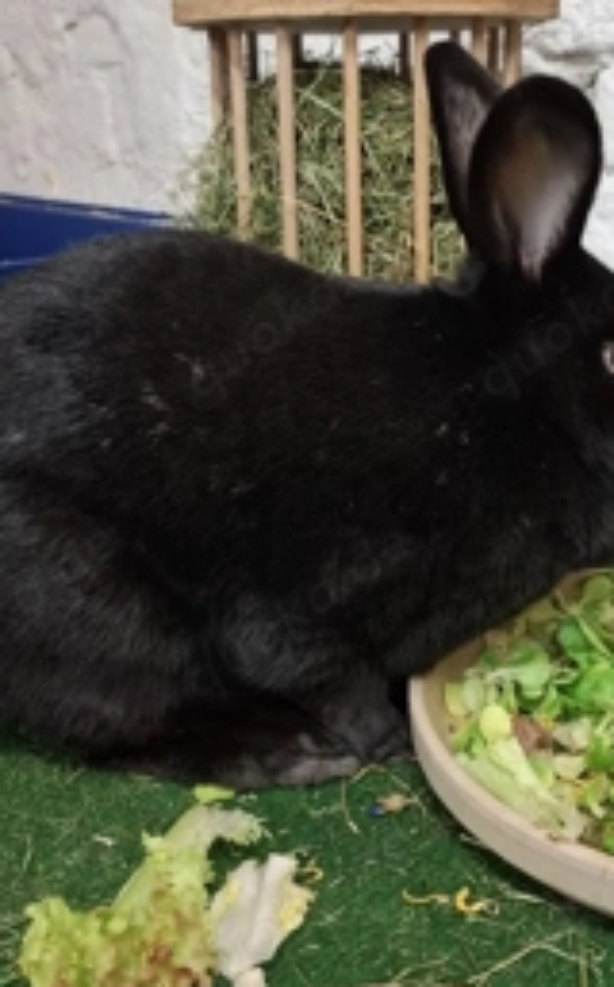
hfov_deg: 33.3
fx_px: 1020
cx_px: 380
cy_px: 353
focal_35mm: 38
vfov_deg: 50.9
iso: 250
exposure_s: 1/33
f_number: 1.8
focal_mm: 5.54
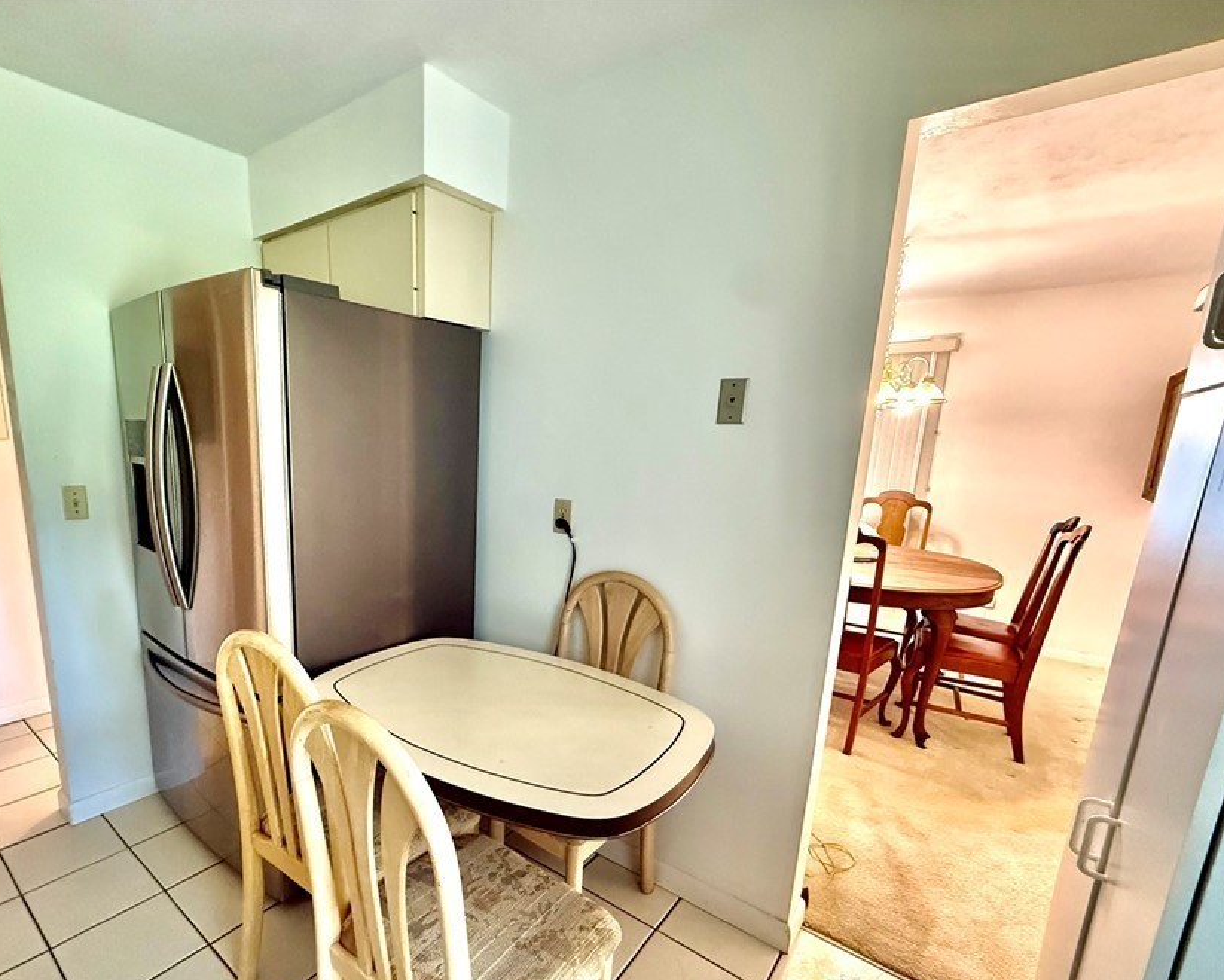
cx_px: 492
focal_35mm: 17
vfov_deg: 76.5
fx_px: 616
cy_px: 567
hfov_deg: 88.5
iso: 800
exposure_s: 1/60
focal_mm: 2.22
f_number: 2.2
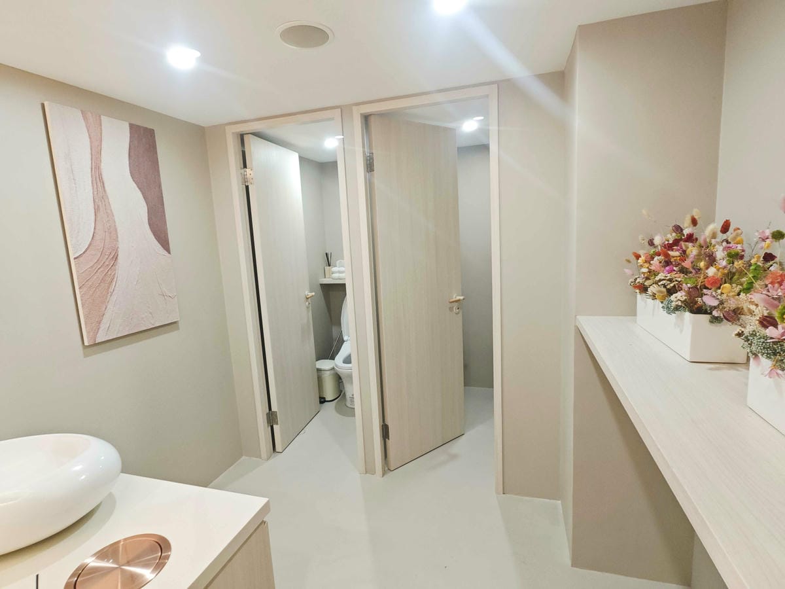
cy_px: 294
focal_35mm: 17
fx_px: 386
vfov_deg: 74.7
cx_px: 392
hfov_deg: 91.0
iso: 160
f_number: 1.8
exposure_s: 1/40
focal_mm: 2.03
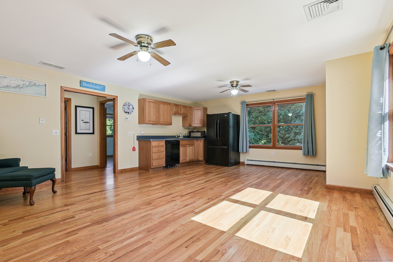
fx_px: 186
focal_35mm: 17
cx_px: 196
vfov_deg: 70.4
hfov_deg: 93.3
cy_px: 131
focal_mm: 17
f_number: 11
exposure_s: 1/40
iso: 400
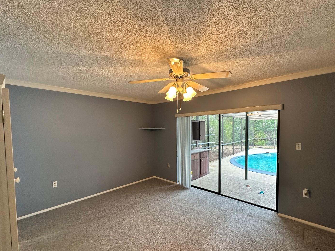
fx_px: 155
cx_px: 182
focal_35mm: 16
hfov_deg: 94.3
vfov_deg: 77.9
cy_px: 136
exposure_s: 1/60
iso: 160
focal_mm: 2.22
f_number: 2.2
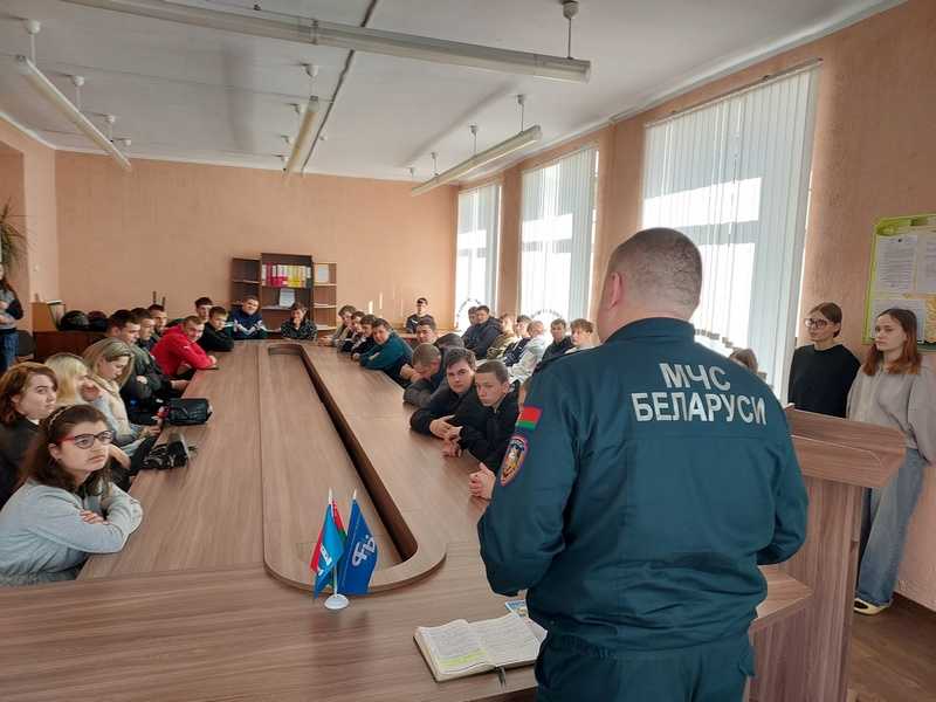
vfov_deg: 49.7
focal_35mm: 28
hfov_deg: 63.4
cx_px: 468
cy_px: 351
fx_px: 757
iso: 80
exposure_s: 1/100
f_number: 1.8
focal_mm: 5.32
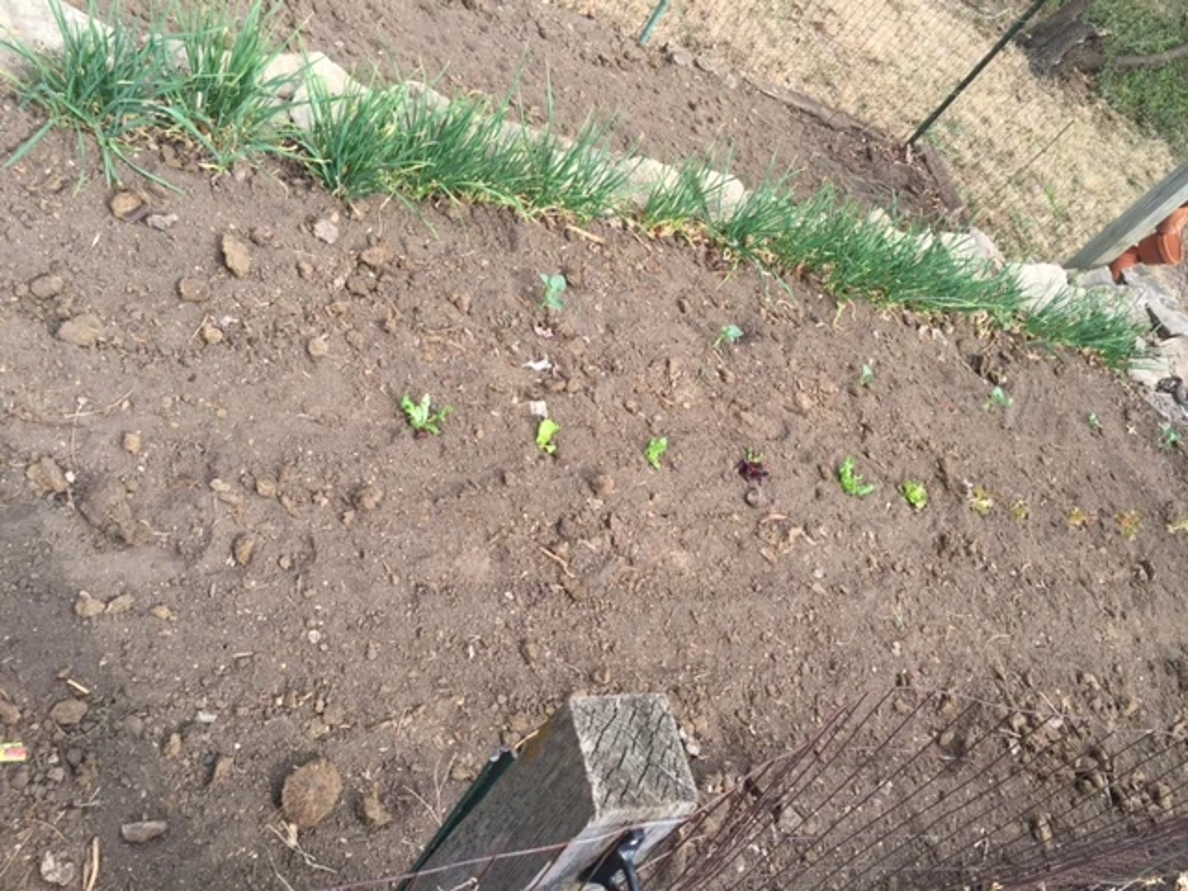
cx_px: 594
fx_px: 995
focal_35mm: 29
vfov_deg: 48.2
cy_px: 446
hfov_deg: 61.7
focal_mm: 4.15
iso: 32
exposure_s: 1/628
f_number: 2.2
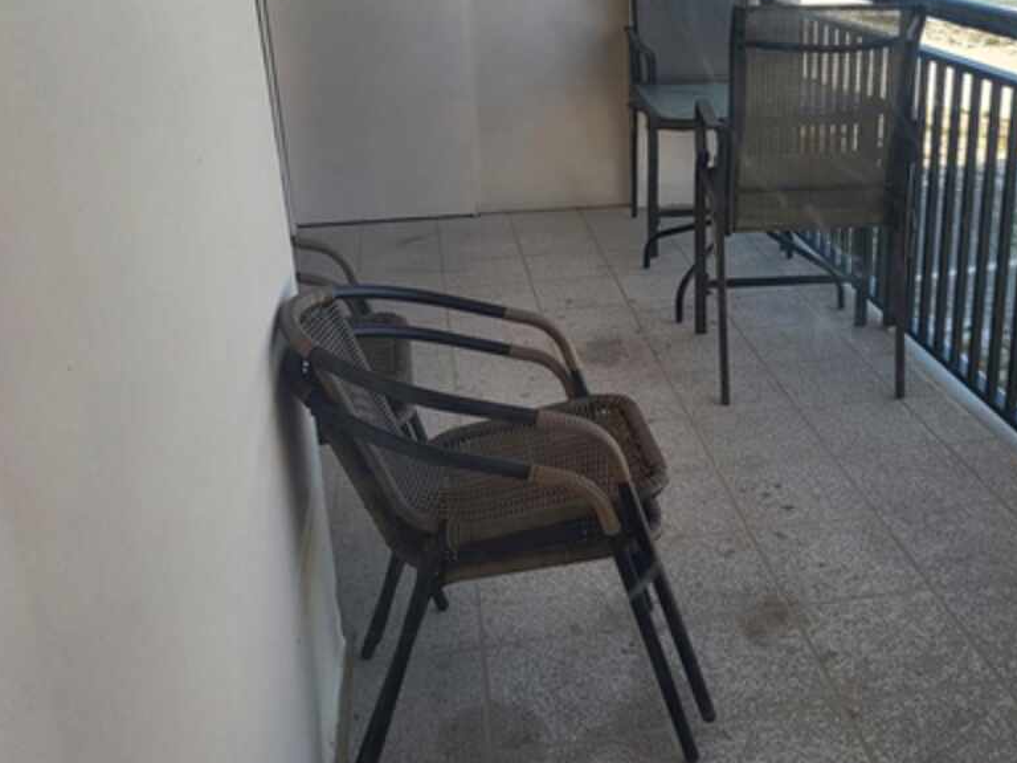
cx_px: 650
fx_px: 1175
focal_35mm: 40
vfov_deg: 35.9
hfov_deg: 46.3
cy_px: 339
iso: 40
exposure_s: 1/447
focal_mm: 5
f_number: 1.8
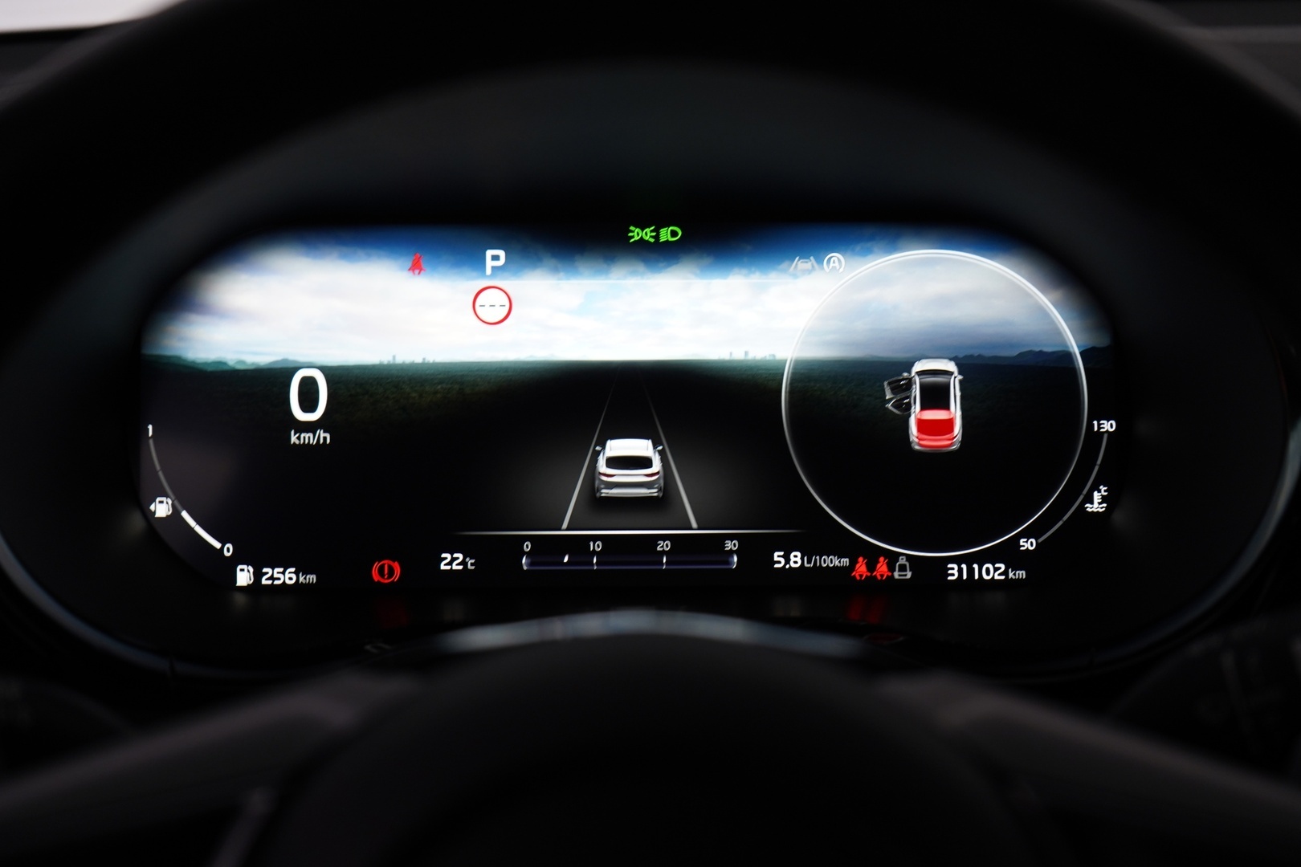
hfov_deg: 31.4
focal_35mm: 64
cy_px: 434
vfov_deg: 21.2
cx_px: 650
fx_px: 2313
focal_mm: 64
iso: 800
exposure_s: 1/50
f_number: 5.6
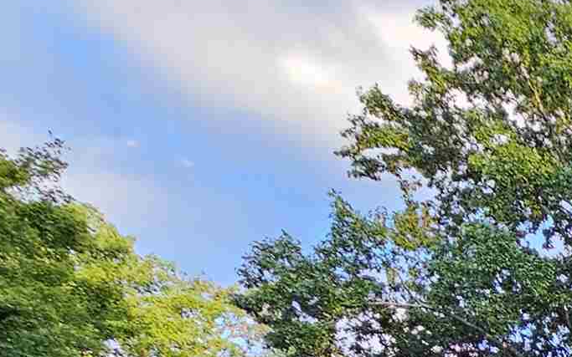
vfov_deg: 16.6
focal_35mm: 62
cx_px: 1119
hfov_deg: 19.7
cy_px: 682
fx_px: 967
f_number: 2.2
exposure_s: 1/207
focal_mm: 2.2
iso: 125
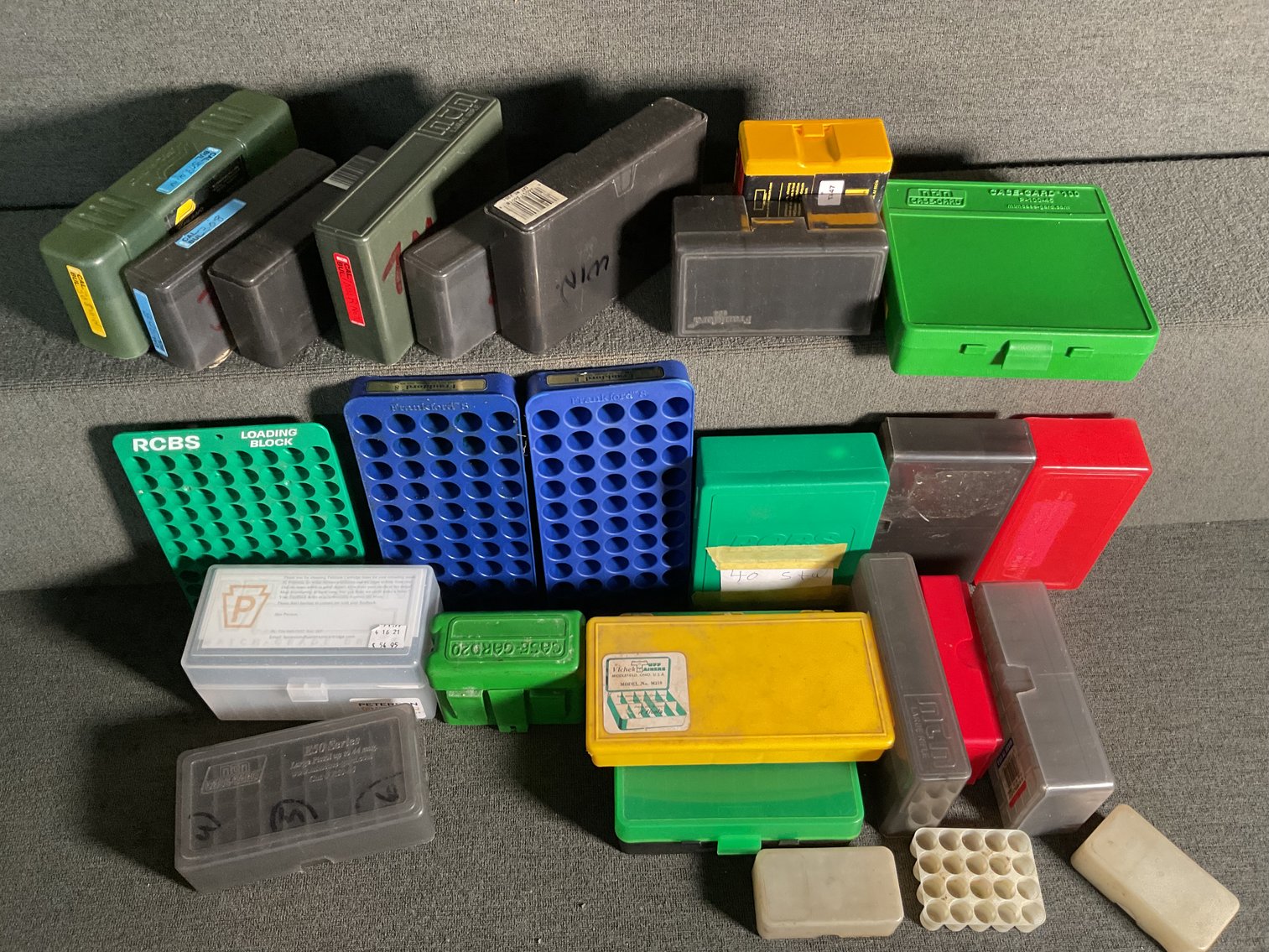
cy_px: 476
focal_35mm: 29
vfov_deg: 48.2
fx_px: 1063
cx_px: 634
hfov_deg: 61.7
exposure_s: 1/60
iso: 160
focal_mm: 3
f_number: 1.8
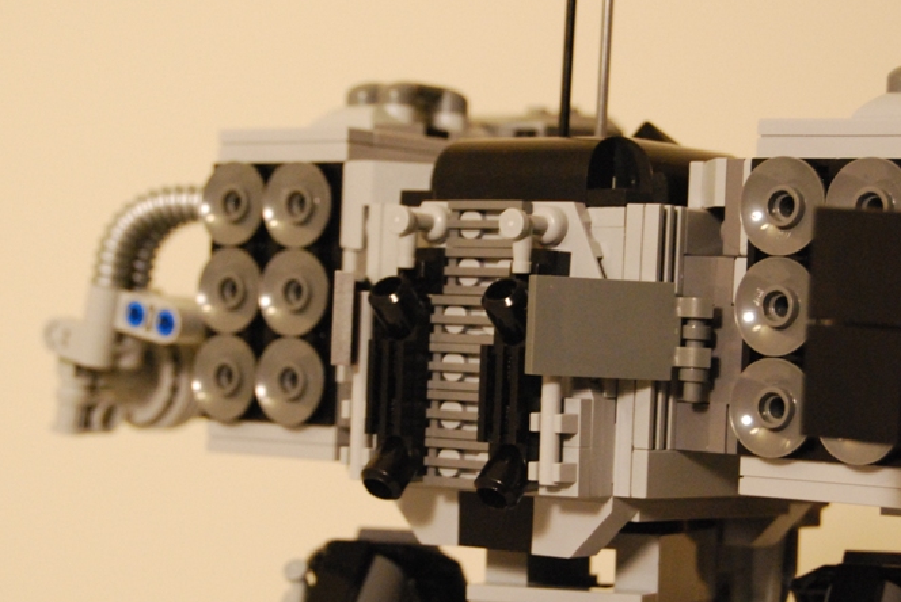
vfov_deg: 12.4
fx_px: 2780
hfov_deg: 18.4
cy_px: 327
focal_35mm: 111
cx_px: 510
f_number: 5.6
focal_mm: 48
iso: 1600
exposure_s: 1/20
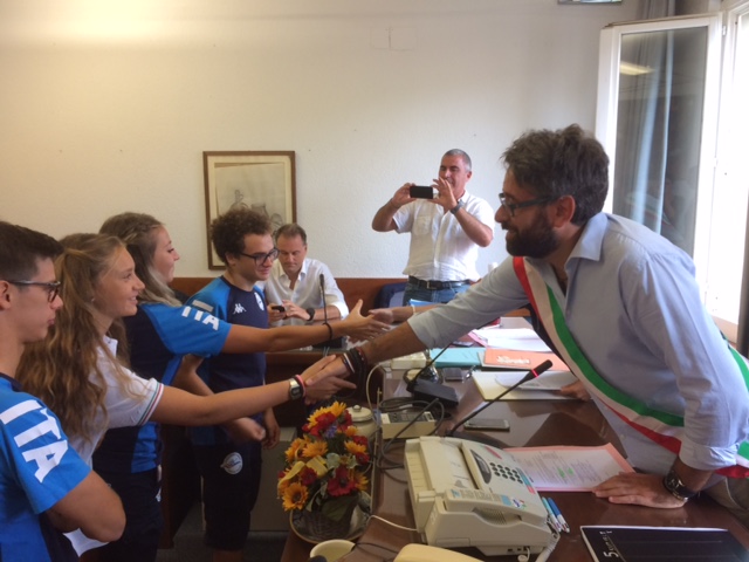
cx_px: 374
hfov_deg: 61.7
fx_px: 627
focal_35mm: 29
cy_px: 281
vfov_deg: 48.2
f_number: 2.2
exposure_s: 1/33
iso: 40
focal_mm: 4.15
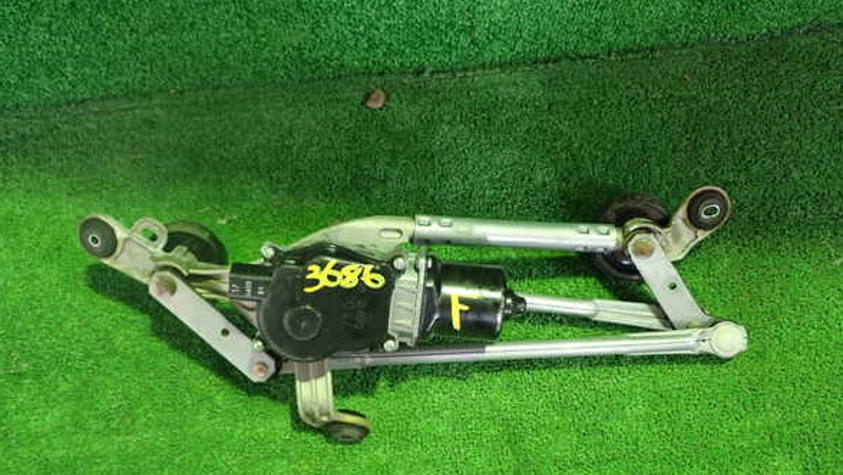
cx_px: 414
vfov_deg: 29.7
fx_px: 894
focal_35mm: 40
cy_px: 273
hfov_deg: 50.5
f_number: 2.5
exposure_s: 1/25
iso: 800
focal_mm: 6.37
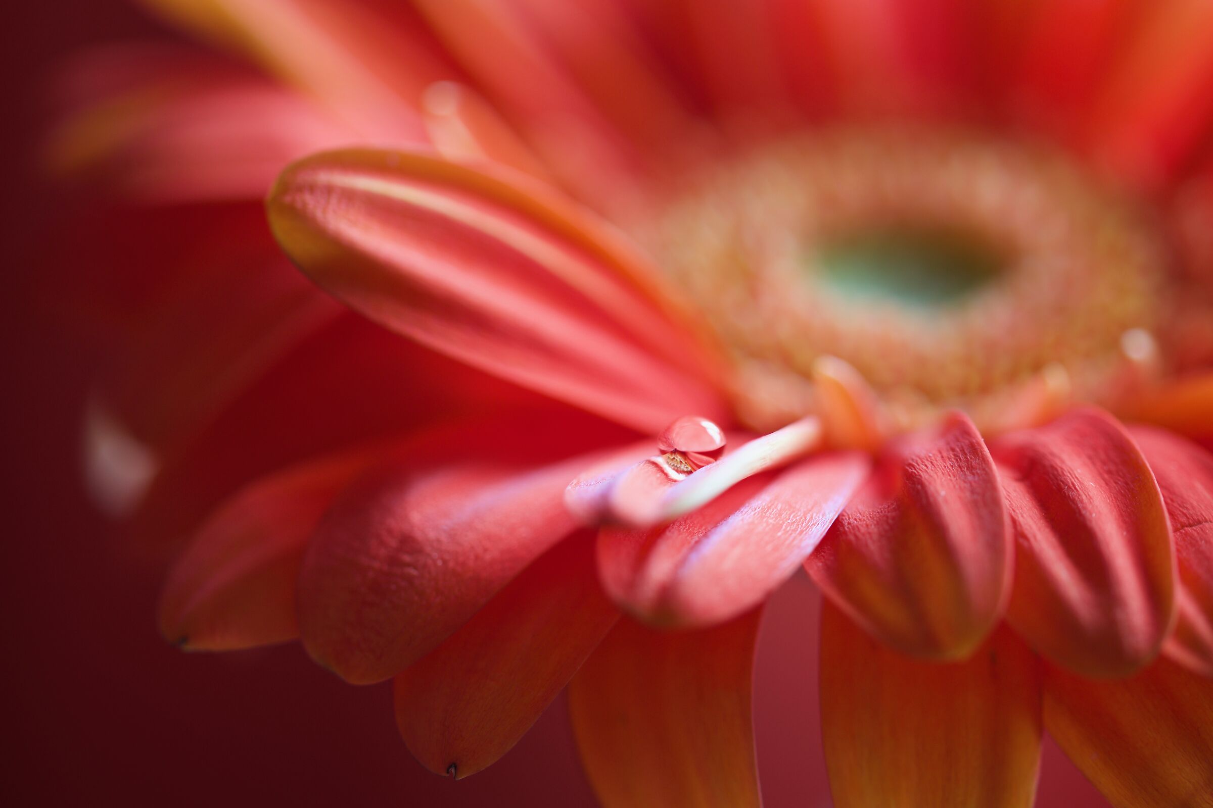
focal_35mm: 158
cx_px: 606
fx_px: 5306
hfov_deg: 13.0
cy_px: 404
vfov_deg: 8.7
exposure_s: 1/5
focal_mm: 105
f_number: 4
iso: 100
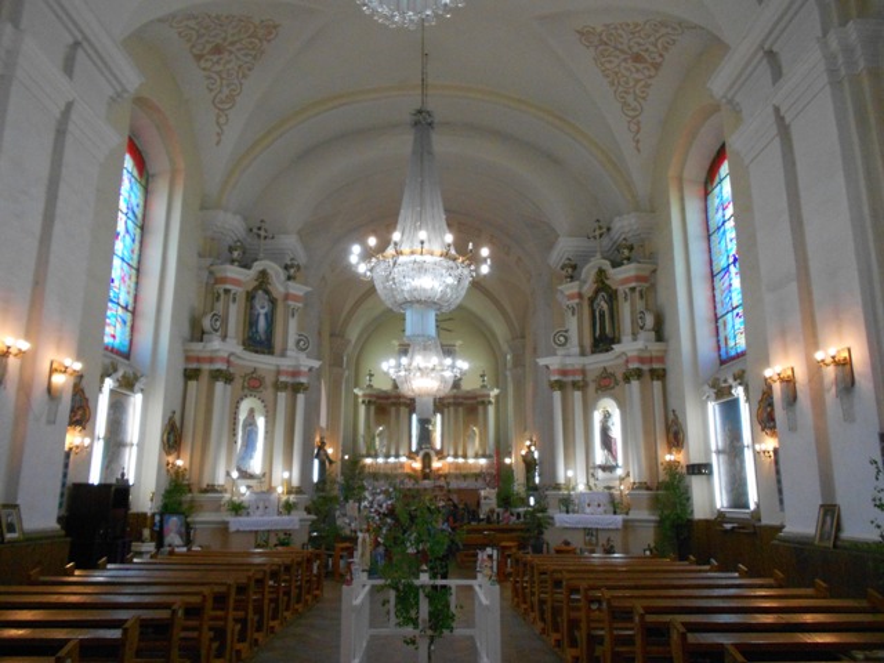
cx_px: 442
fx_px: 664
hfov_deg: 67.3
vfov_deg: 53.1
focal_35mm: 26
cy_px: 332
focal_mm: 4.6
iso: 400
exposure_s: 1/60
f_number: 3.2
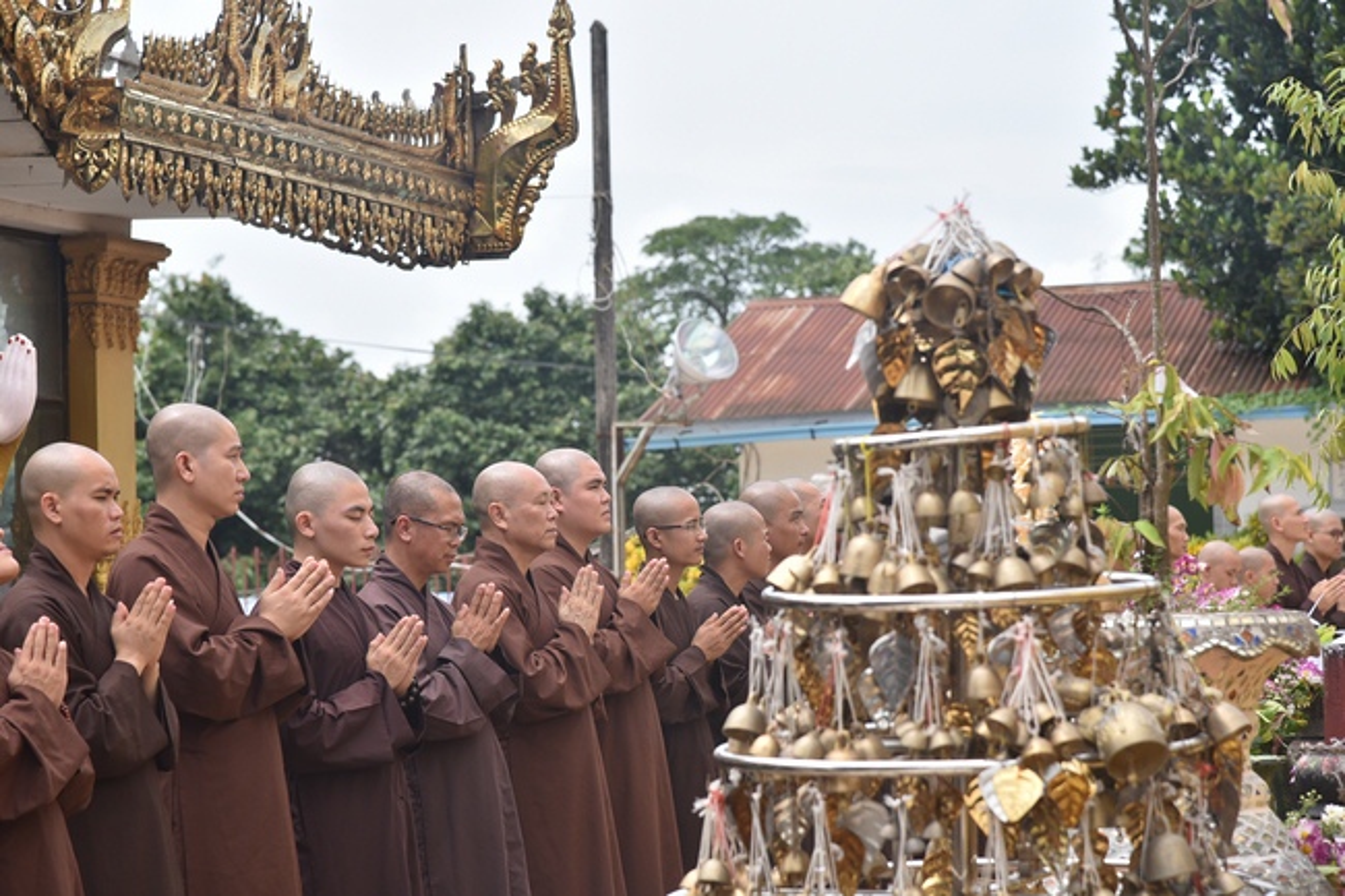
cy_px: 448
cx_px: 672
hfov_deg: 17.1
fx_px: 4482
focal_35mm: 120
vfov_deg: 11.4
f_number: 7.1
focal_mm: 120
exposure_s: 1/400
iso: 200
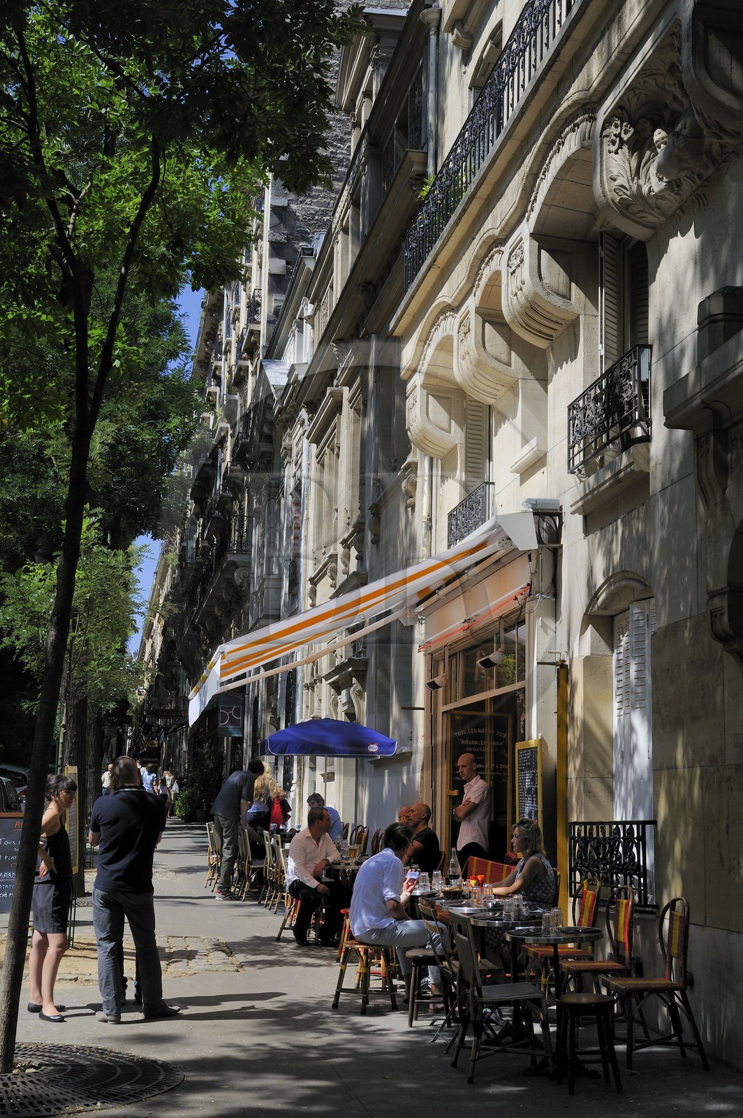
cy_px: 559
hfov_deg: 28.0
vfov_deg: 41.1
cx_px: 372
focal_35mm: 48
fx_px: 1488
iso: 200
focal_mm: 48
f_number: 13
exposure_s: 1/160
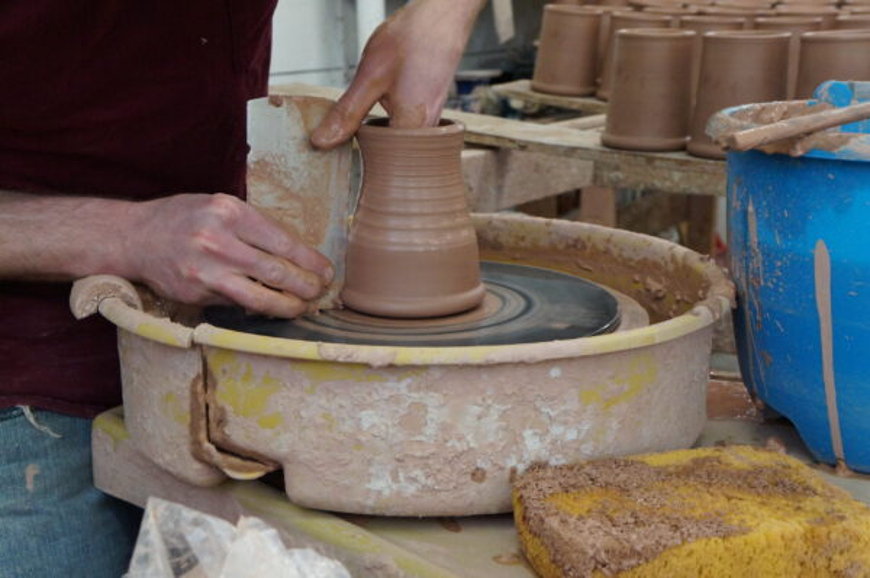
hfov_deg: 40.0
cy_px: 289
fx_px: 1195
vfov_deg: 27.2
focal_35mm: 50
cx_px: 435
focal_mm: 33
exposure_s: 1/160
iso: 3200
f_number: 6.3
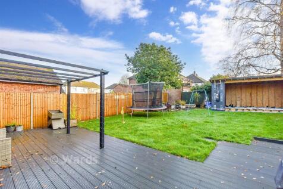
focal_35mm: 15
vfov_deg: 77.3
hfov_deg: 100.4
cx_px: 142
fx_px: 118
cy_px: 94
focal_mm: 10
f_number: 8
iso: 320
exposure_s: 1/250
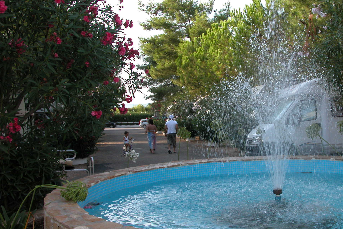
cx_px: 224
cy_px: 126
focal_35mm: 47
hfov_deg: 41.5
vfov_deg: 28.6
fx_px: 448
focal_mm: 8.9
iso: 100
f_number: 4.5
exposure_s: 1/145
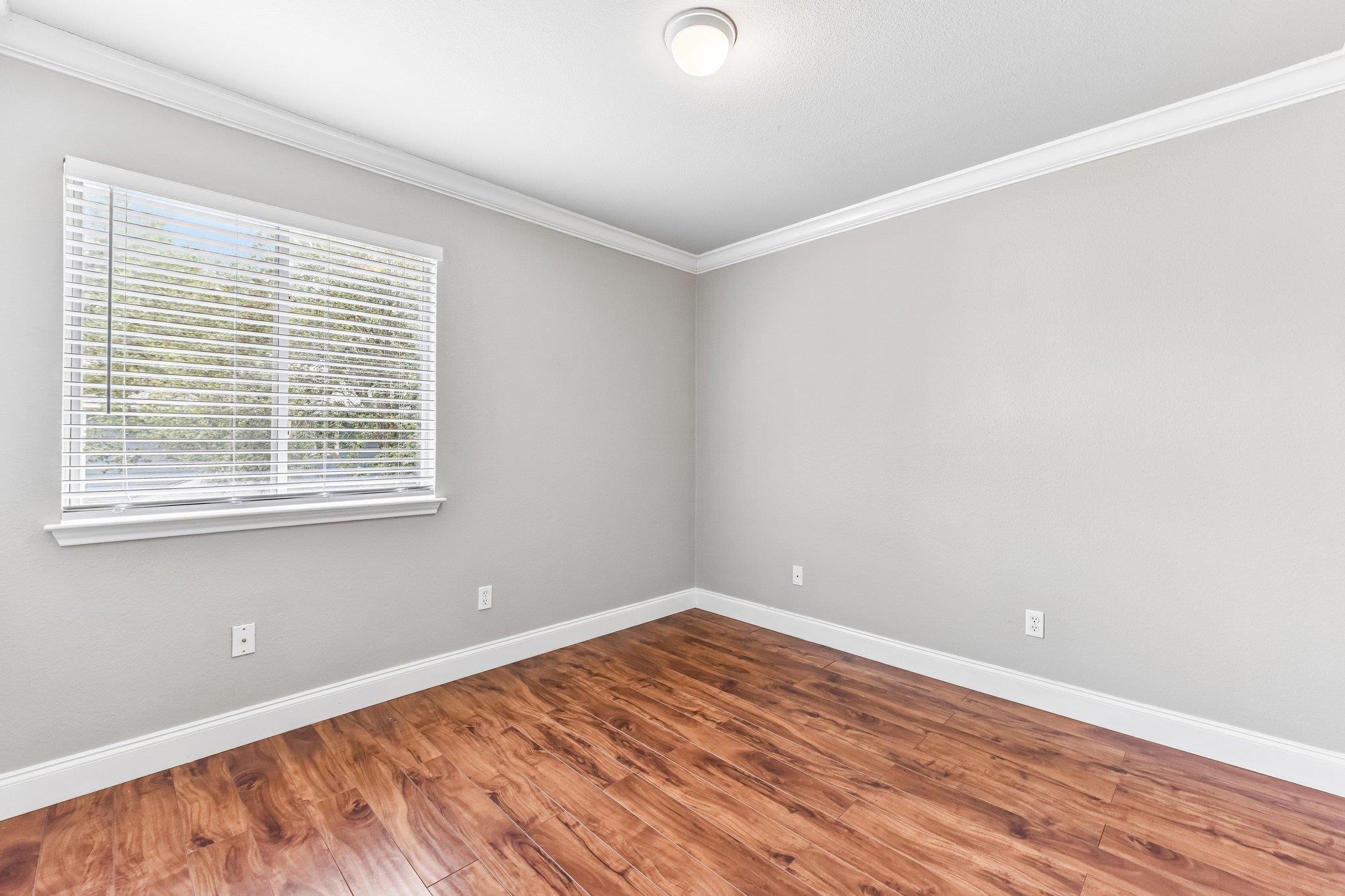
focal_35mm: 14
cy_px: 448
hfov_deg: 104.3
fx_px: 523
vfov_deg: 81.2
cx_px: 672
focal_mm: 14
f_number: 8
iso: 360
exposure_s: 1/15
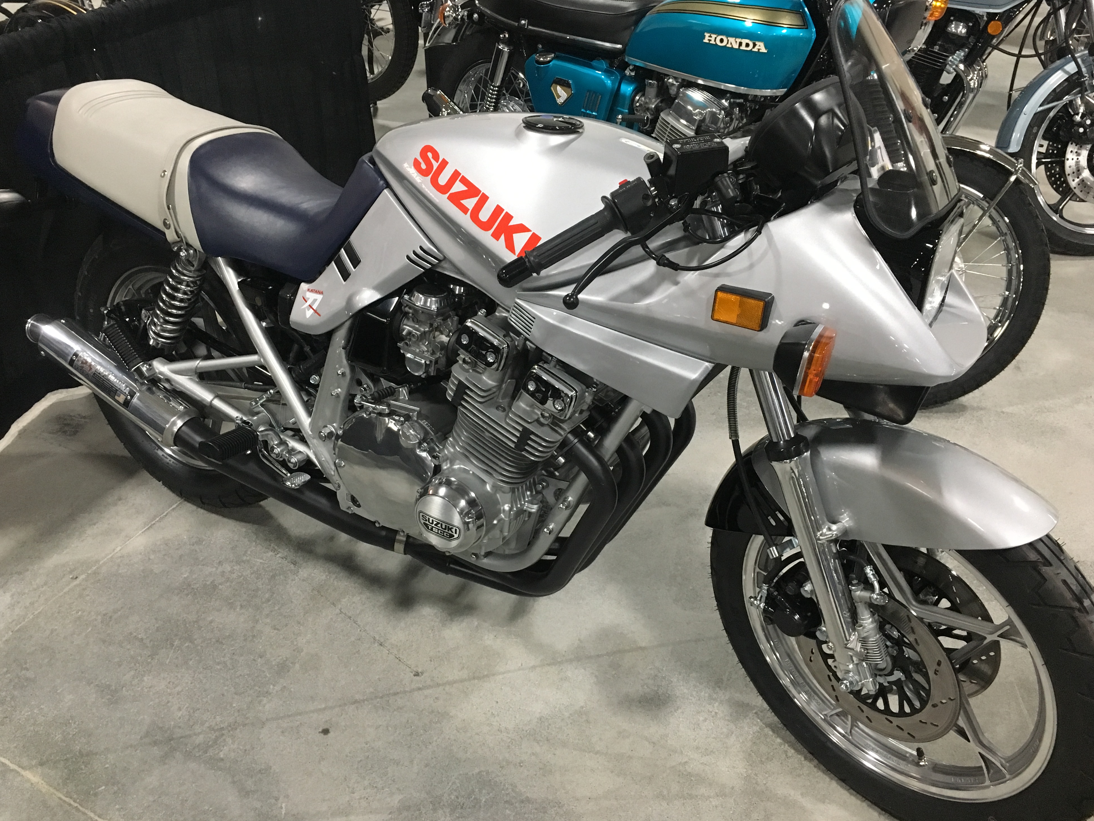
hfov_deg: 60.0
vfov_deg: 46.8
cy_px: 411
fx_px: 948
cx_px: 550
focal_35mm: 30
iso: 200
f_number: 2.2
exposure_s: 1/30
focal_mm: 4.15
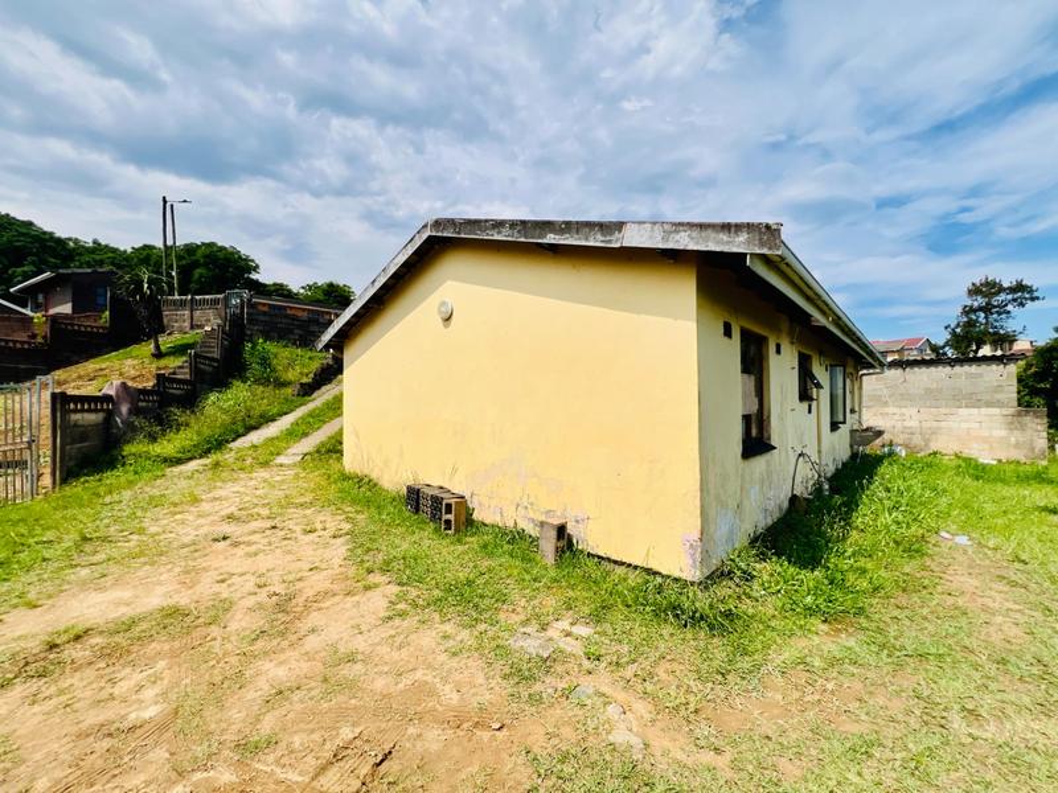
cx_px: 529
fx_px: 397
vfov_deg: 89.9
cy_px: 396
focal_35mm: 13
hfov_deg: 106.2
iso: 32
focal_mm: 1.57
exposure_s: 1/4065
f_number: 1.8
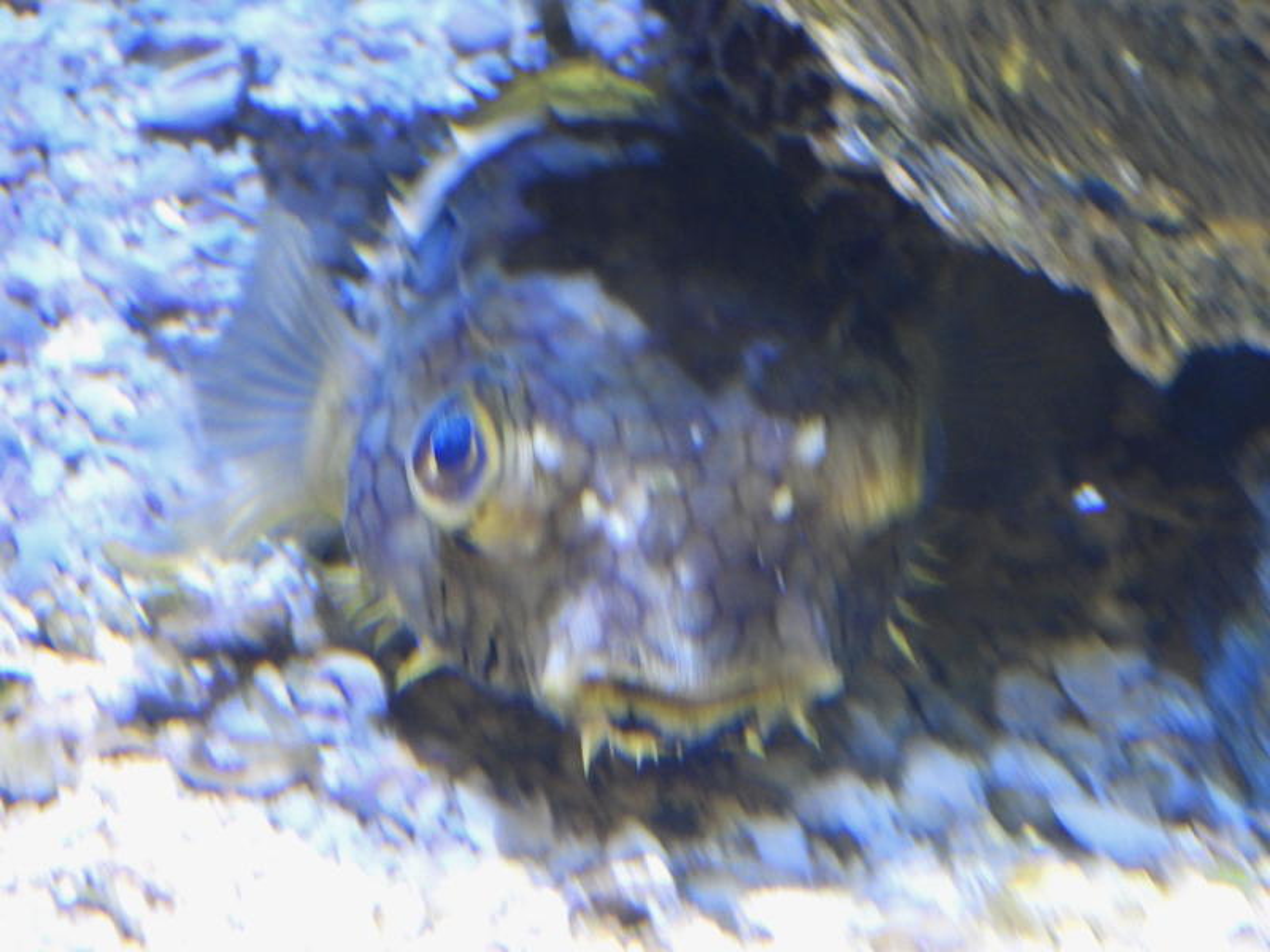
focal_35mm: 125
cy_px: 476
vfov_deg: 11.9
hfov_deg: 15.8
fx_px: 4586
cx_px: 635
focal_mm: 22.5
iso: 800
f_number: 4
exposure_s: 1/5
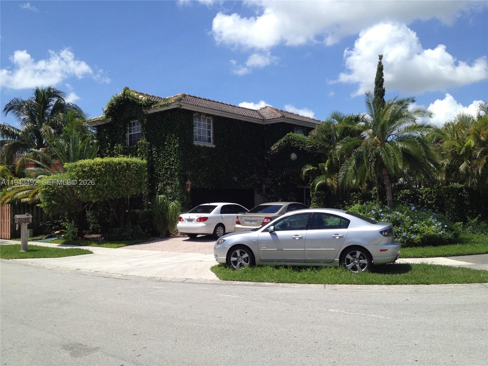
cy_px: 183
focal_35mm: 35
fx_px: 493
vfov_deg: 40.7
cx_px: 244
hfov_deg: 52.6
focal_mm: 4.28
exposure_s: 1/1905
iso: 50
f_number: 2.4
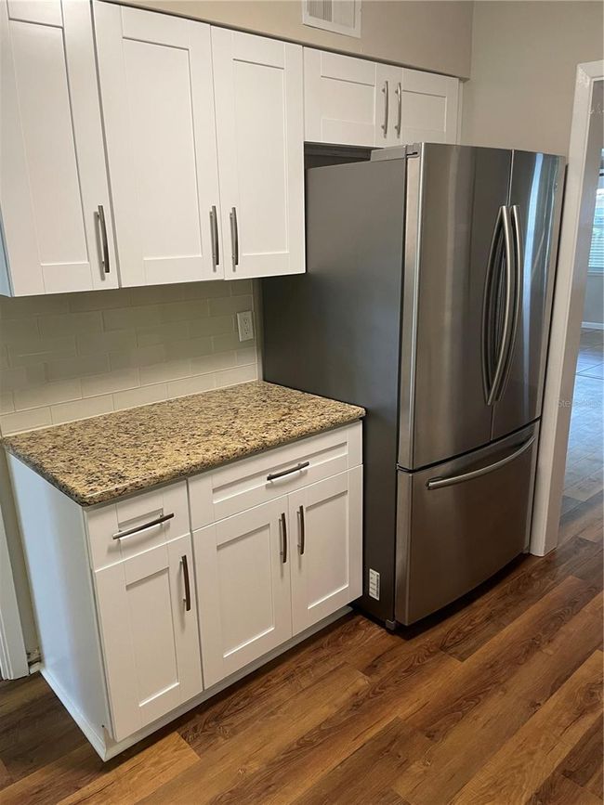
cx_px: 302
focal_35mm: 26
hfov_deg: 53.1
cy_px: 402
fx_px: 605
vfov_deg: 67.3
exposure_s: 1/60
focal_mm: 4.2
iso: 160
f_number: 1.6
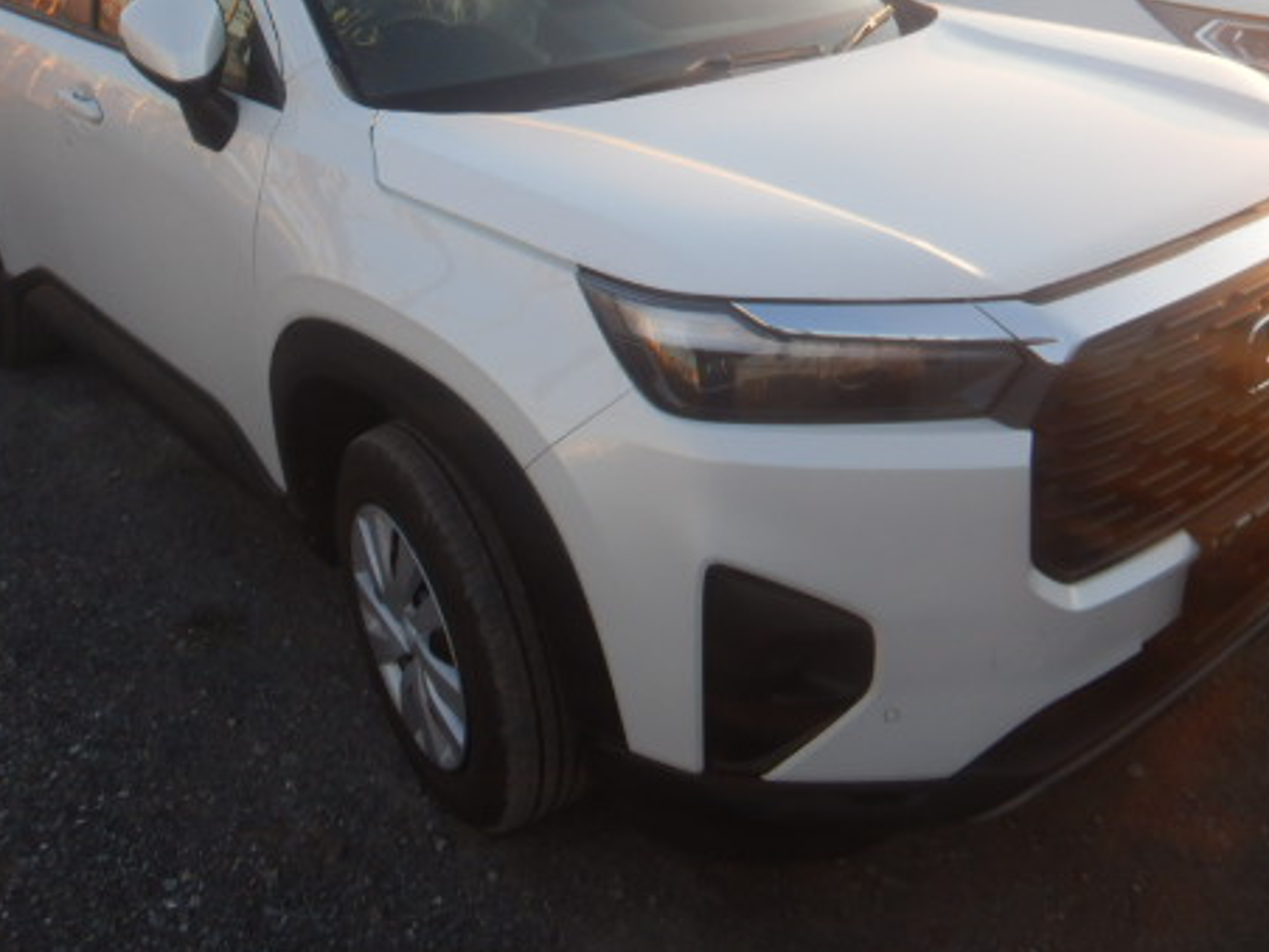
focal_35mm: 34
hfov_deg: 53.9
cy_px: 334
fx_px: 1246
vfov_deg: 41.4
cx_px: 592
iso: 125
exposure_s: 1/80
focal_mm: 4.3
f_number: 2.8
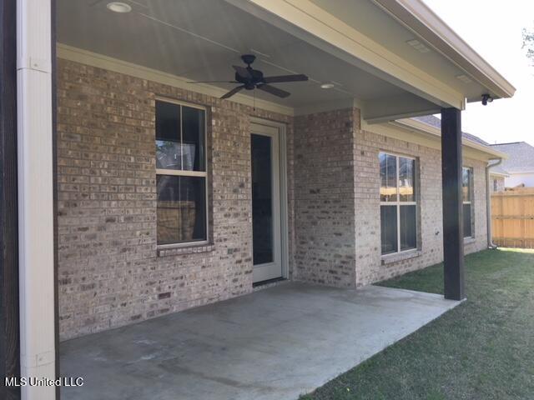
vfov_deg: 48.2
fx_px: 447
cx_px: 267
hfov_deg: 61.7
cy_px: 200
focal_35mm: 29
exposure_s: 1/364
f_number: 2.2
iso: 25
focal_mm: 4.15
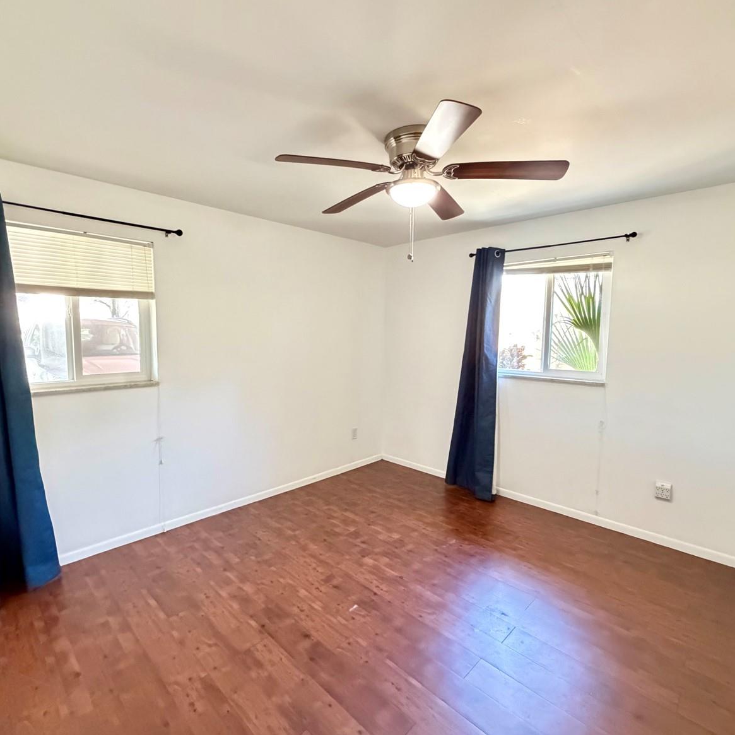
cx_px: 343
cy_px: 368
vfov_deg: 84.0
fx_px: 408
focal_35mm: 17
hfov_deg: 83.9
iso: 1600
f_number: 2.2
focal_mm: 2.22
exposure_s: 1/40
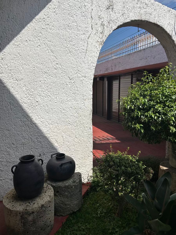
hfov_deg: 53.1
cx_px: 88
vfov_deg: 67.3
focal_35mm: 26
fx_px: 176
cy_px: 118
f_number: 1.5
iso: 50
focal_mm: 5.7
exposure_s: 1/10309
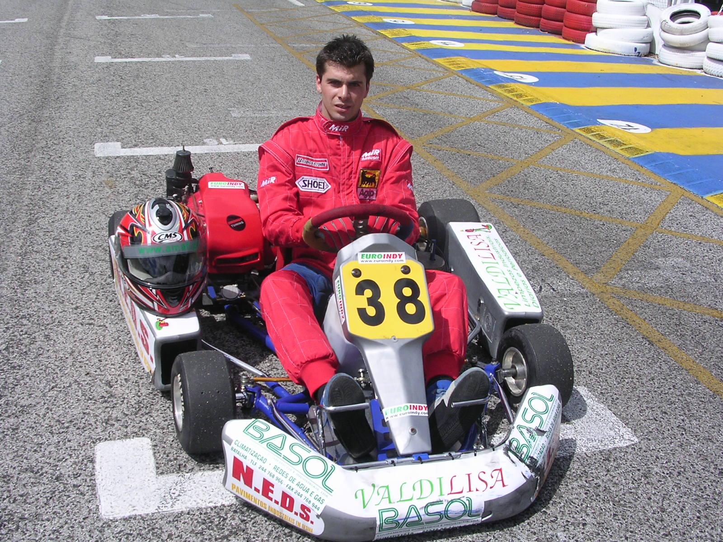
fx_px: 794
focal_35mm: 38
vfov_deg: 37.7
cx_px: 362
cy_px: 271
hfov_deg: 49.0
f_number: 5.6
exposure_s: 1/551
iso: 100
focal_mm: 5.8
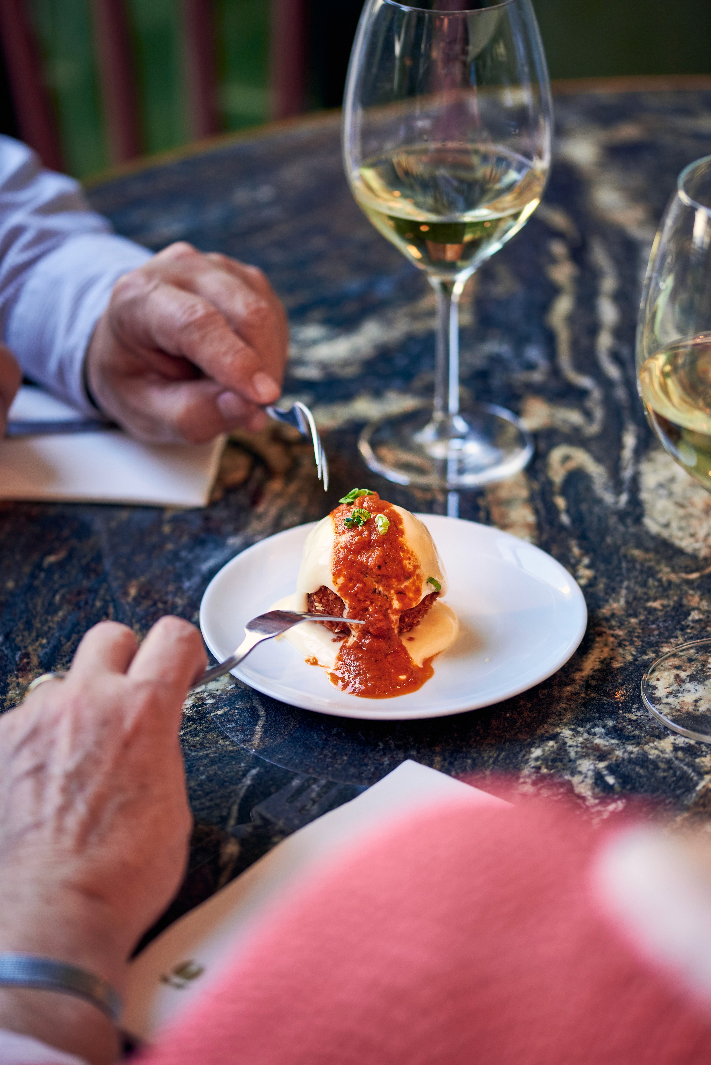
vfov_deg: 19.4
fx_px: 3107
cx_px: 356
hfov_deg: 13.1
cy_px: 532
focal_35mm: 105
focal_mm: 105
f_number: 3.2
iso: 320
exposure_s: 1/250
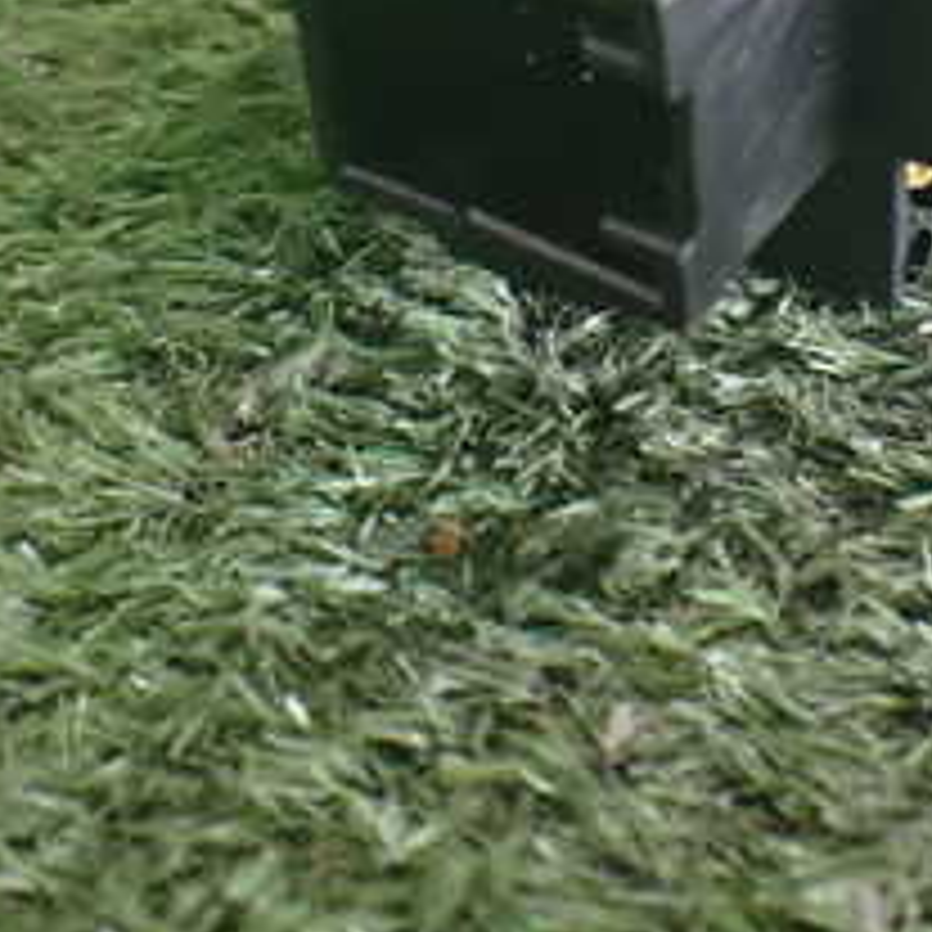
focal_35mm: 77
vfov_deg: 21.6
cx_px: 653
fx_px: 2345
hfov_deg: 22.3
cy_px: -18
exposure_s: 1/60
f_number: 2.3
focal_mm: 5.4
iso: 800
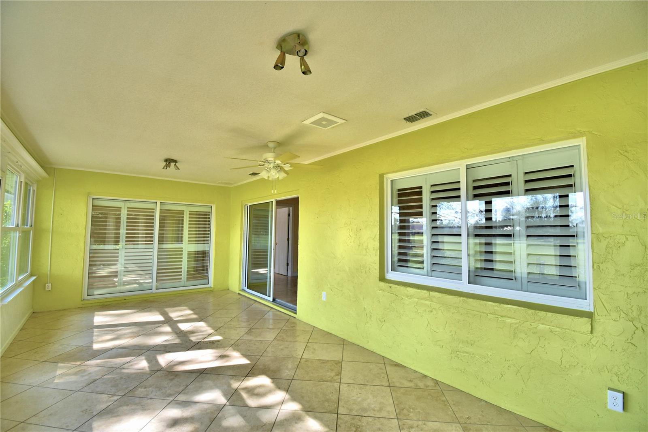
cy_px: 216
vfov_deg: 77.3
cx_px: 324
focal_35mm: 15
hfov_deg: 100.4
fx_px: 270
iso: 200
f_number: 4.5
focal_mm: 10
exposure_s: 1/200
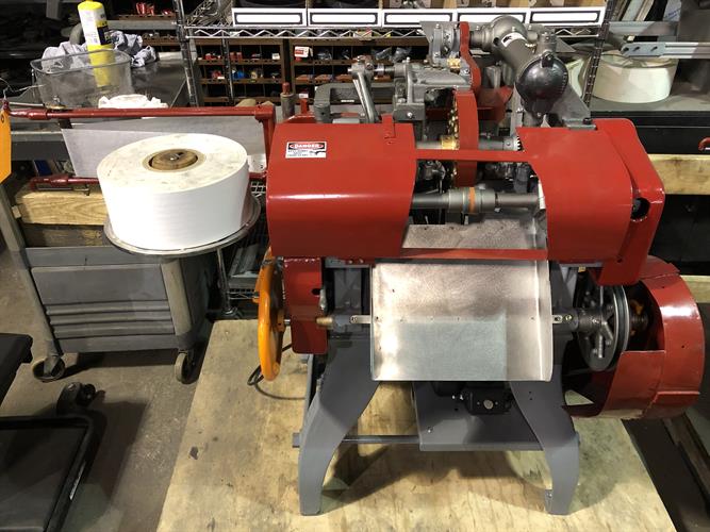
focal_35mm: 28
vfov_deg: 49.7
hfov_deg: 63.5
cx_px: 355
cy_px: 266
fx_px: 574
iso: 100
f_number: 1.8
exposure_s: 1/15
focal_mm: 4
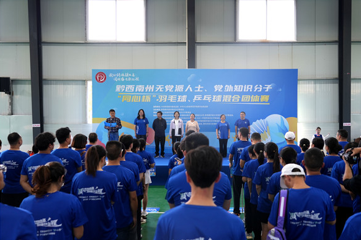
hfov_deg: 55.8
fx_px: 341
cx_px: 185
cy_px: 119
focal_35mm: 34
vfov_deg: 38.9
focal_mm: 33
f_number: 4
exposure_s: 1/200
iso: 640
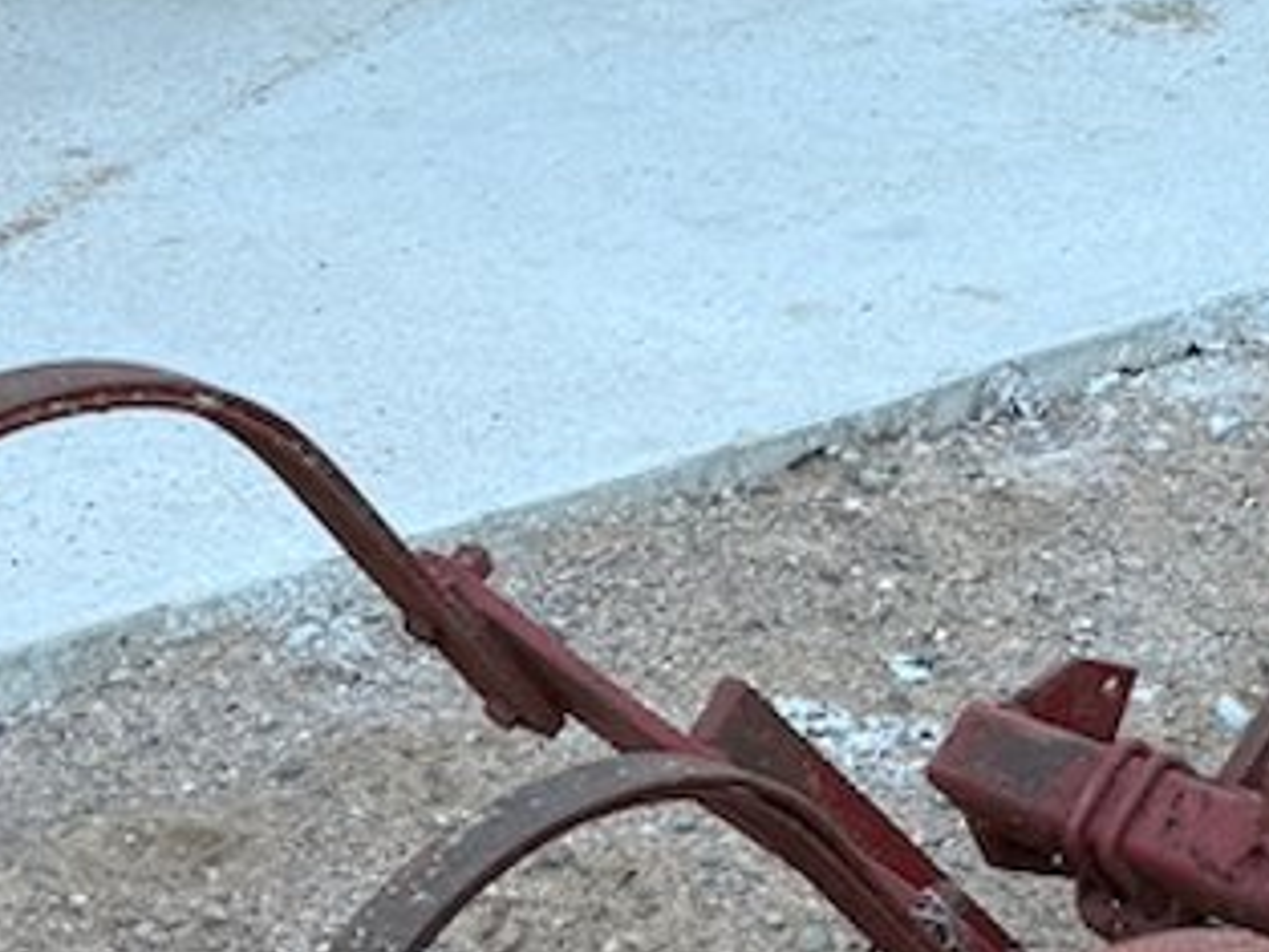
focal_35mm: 116
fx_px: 4254
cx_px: 1409
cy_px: 1315
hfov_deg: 16.4
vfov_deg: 12.3
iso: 64
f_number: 1.78
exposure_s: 1/180
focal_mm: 6.76
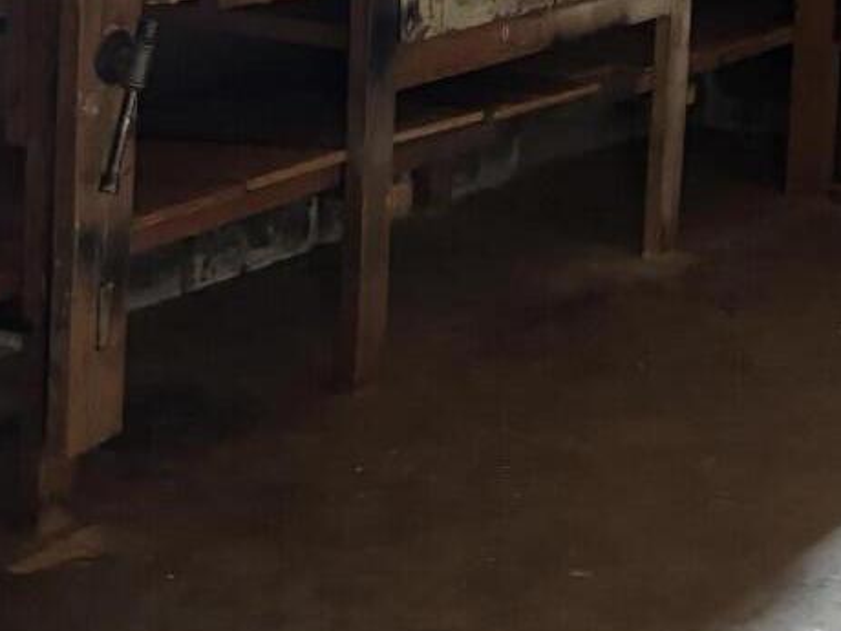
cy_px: 128
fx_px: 2745
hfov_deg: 16.8
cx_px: 963
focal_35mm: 113
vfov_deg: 13.0
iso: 400
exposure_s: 1/60
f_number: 1.6
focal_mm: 5.96
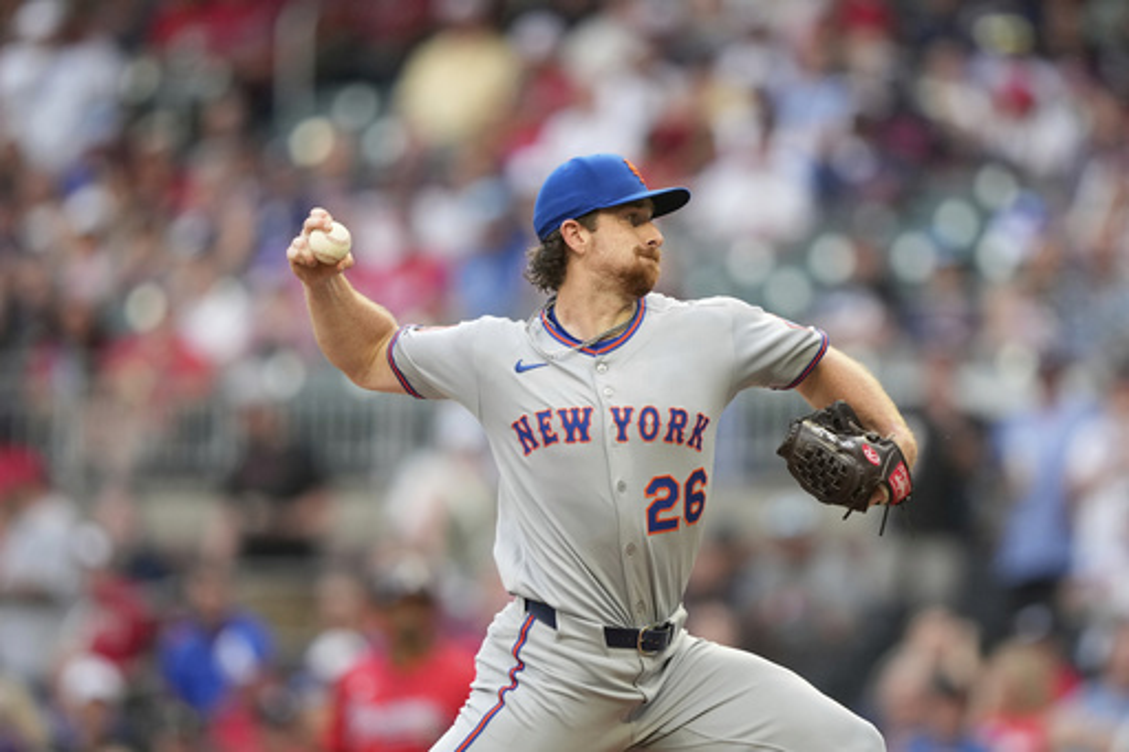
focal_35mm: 600
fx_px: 18810
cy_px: 376
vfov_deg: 2.3
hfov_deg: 3.4
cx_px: 564
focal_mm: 400
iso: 1600
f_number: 2.8
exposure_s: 1/2000
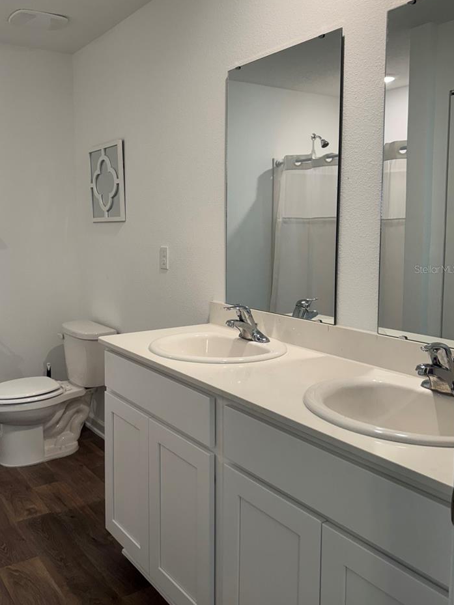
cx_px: 167
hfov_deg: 45.0
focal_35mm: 31
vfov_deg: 58.2
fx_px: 542
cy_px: 269
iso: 160
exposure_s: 1/120
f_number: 1.78
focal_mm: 6.76
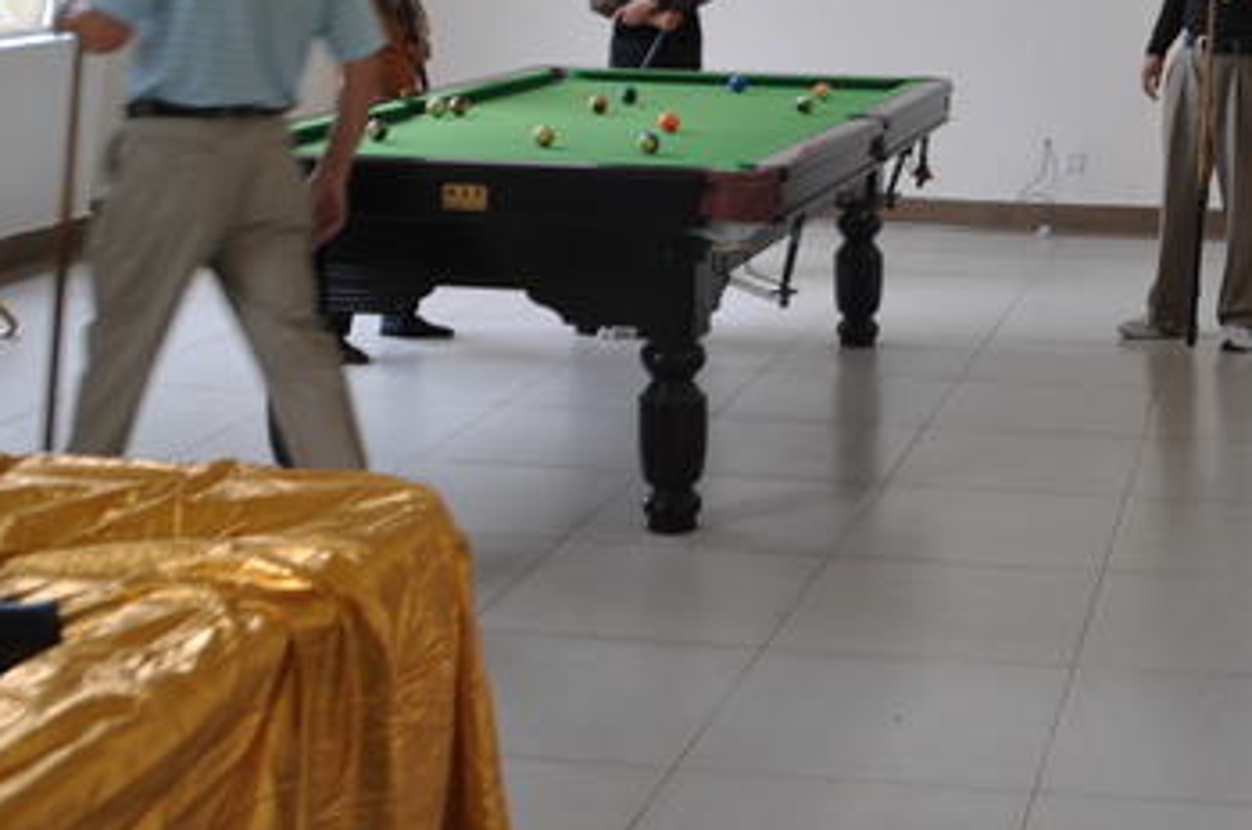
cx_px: 1105
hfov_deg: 29.4
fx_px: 2291
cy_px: 70
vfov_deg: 20.1
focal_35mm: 66
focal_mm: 22
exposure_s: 1/50
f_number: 3.5
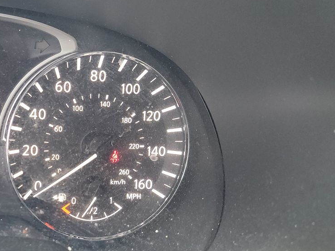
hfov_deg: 33.0
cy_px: 150
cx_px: -18
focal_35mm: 52
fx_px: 503
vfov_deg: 28.0
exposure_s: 1/59
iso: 603
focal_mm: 6.7
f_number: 1.8
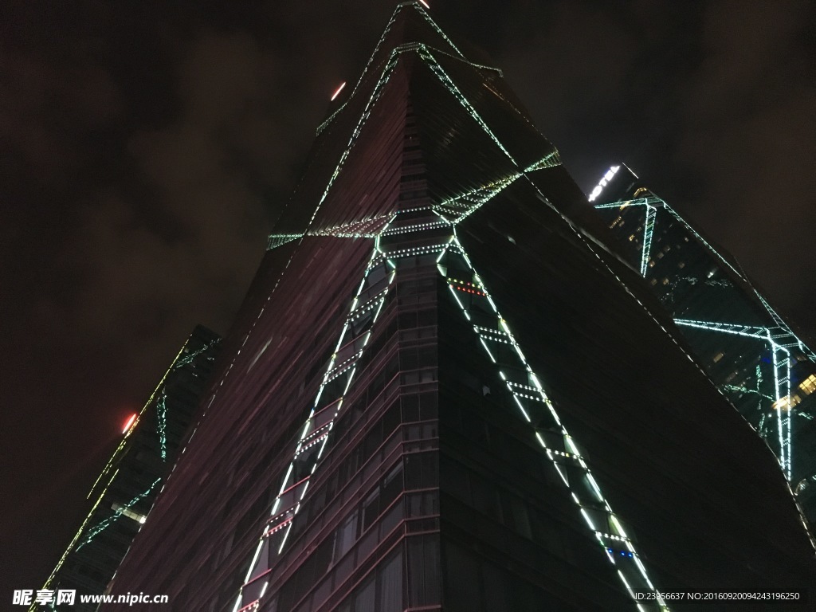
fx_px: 684
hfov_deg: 61.7
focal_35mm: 29
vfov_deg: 48.2
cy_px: 306
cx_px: 408
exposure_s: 1/17
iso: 640
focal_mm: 4.15
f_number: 2.2
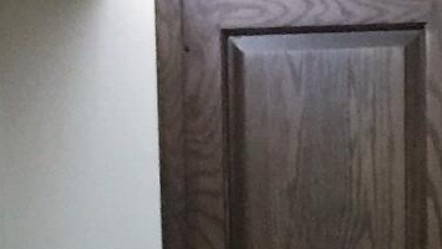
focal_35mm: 178
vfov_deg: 6.0
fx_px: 2087
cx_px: 410
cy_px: 925
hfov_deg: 12.0
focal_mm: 4.15
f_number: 2.2
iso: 125
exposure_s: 1/15
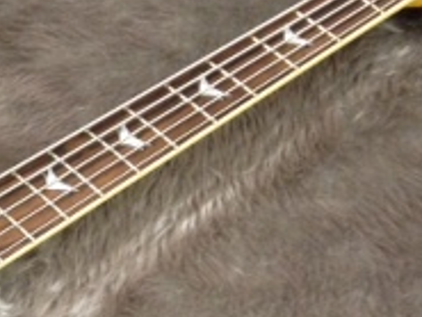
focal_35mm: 114
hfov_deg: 16.2
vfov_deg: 12.6
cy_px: 404
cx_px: -151
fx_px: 1391
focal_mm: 4.12
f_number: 2.4
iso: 160
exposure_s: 1/20
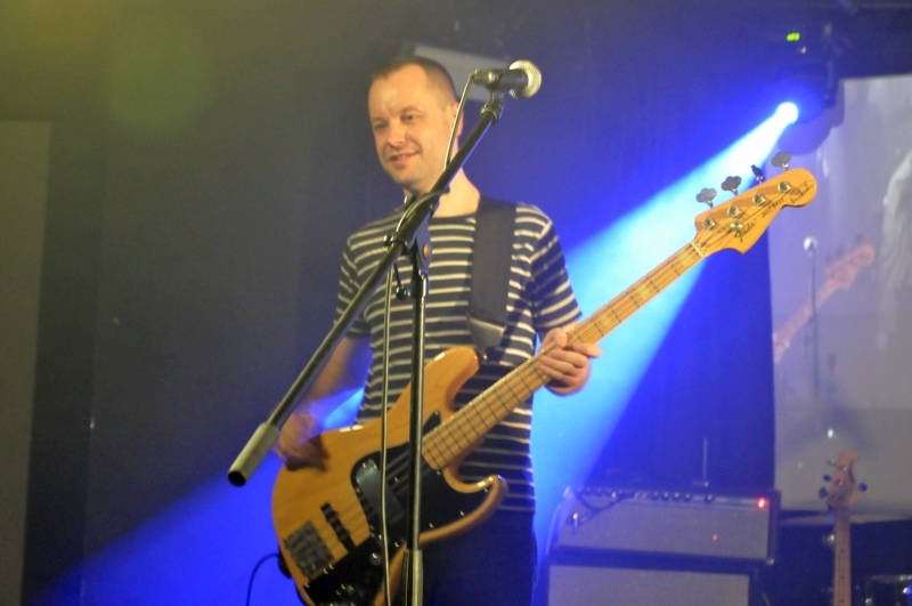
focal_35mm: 68
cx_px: 456
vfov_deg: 20.1
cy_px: 303
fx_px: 1708
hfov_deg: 29.9
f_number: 4.8
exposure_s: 1/15
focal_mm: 45
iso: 3200
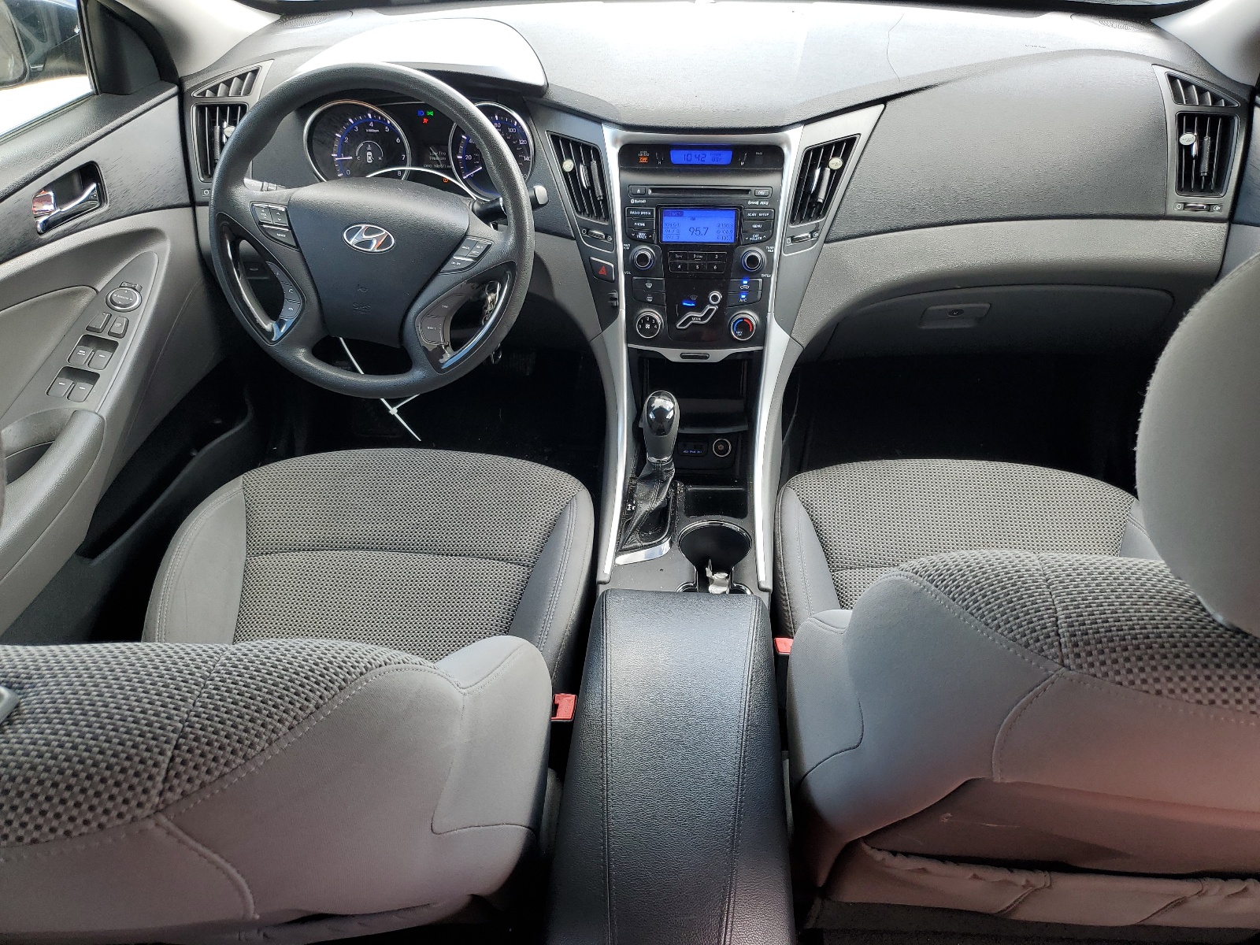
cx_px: 630
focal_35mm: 26
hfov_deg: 67.3
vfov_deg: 53.1
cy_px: 472
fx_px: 946
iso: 51
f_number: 1.5
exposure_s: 1/120
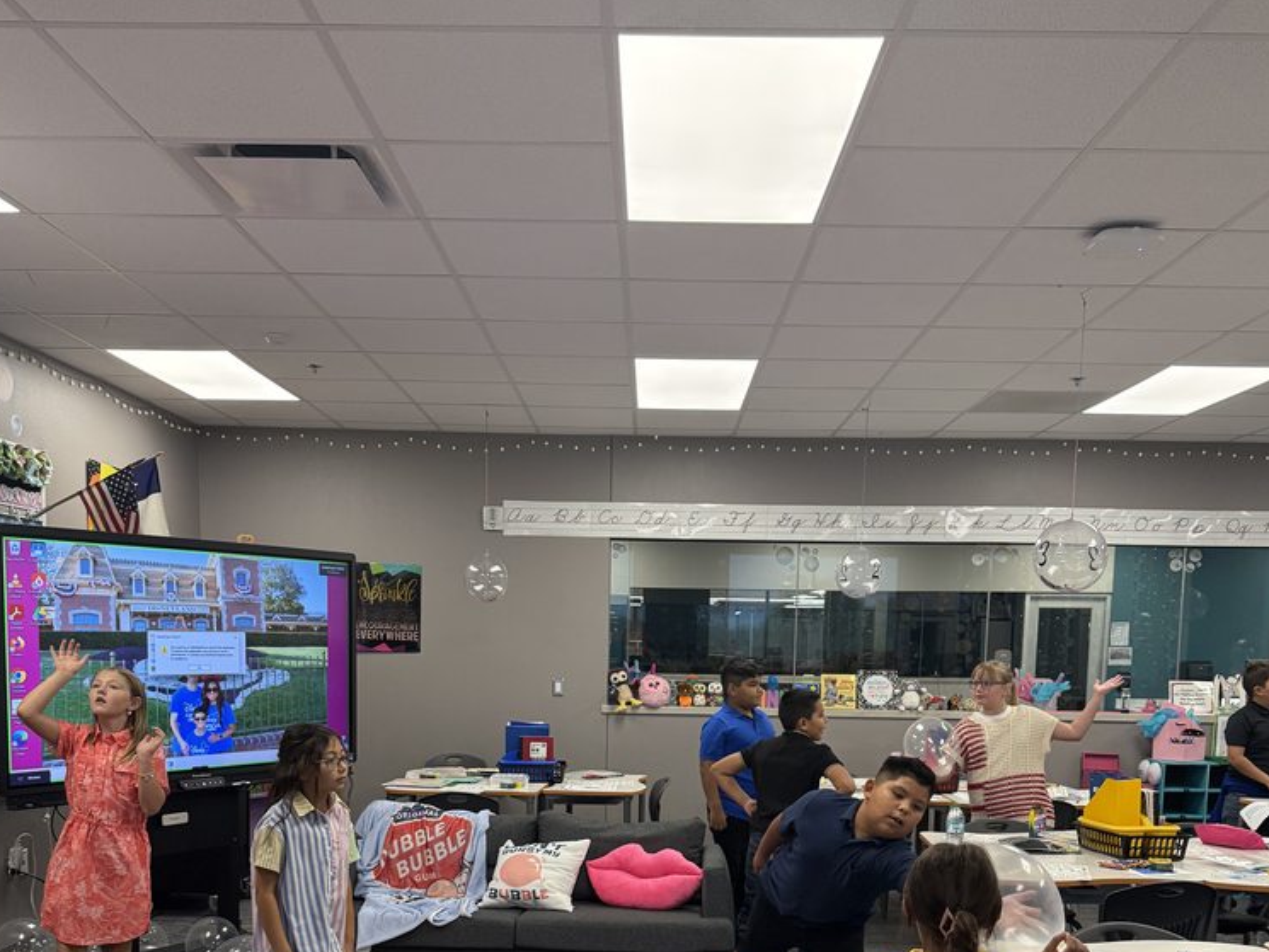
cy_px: 778
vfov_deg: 40.9
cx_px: 630
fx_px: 1210
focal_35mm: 33
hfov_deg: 55.3
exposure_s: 1/192
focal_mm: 6.76
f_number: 1.78
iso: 200
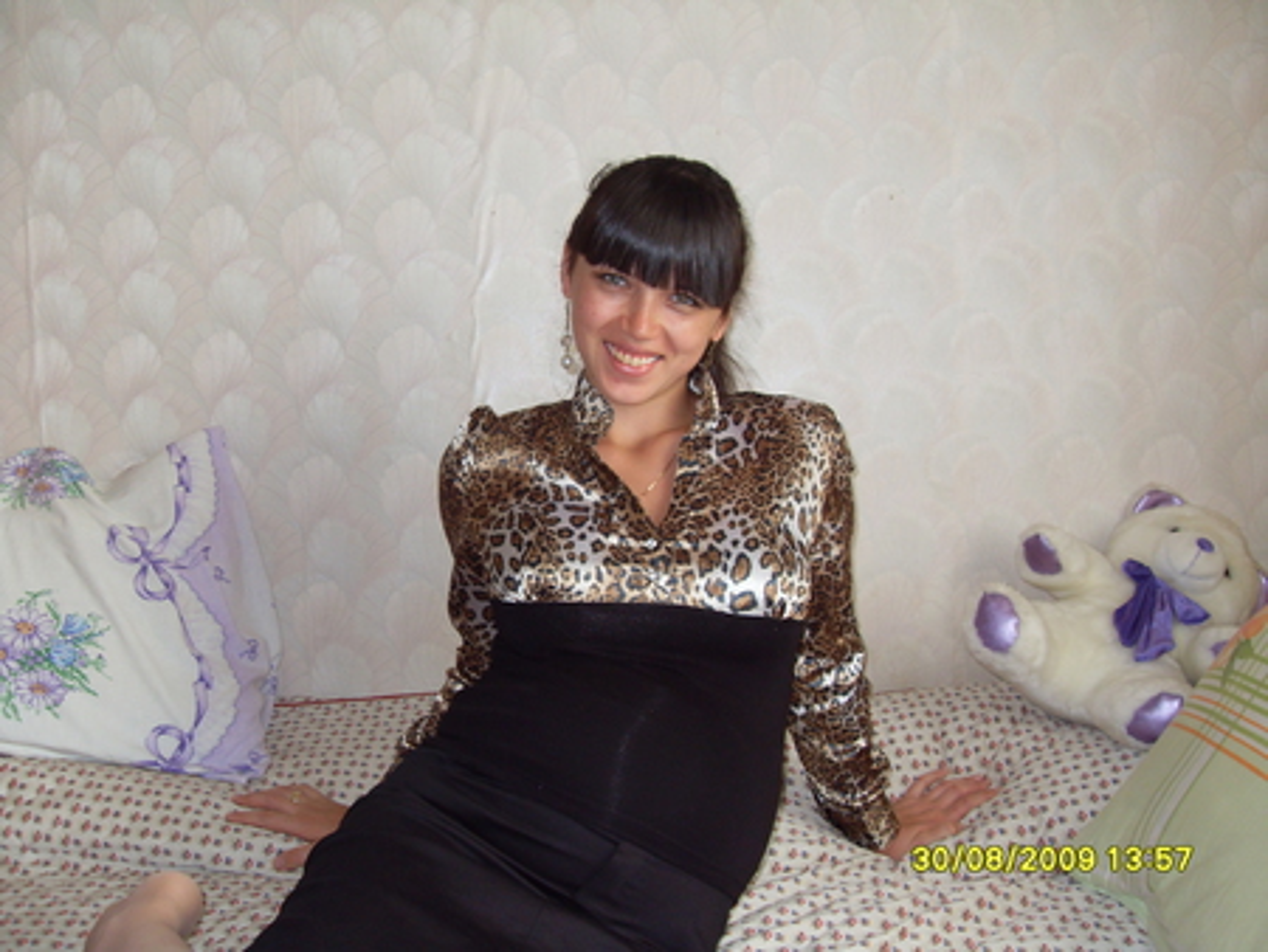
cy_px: 476
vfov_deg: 38.7
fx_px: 1356
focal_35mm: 37
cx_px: 634
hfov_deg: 50.1
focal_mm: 6.3
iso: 100
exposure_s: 1/45
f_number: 2.8
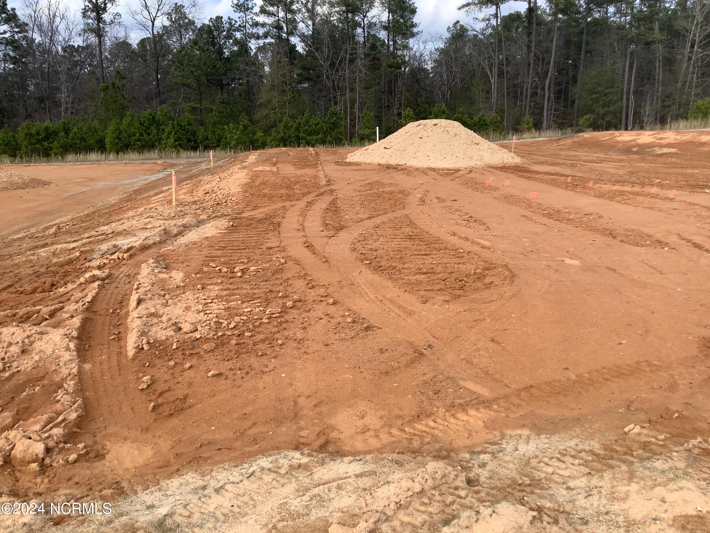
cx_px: 355
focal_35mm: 31
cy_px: 266
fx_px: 636
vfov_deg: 45.4
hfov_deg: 58.4
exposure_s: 1/783
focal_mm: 3.3
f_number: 2.4
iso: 25
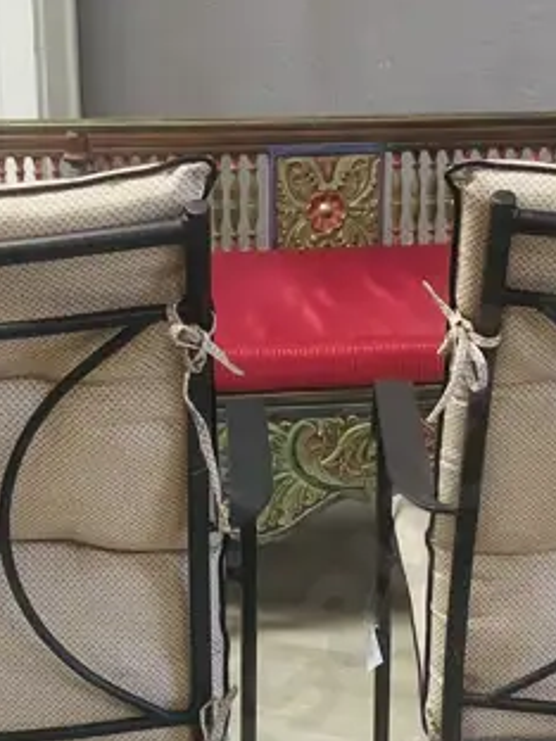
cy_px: 712
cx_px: 273
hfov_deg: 16.1
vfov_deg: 20.7
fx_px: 1970
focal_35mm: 92
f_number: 1.8
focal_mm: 3.99
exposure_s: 1/50
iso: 160
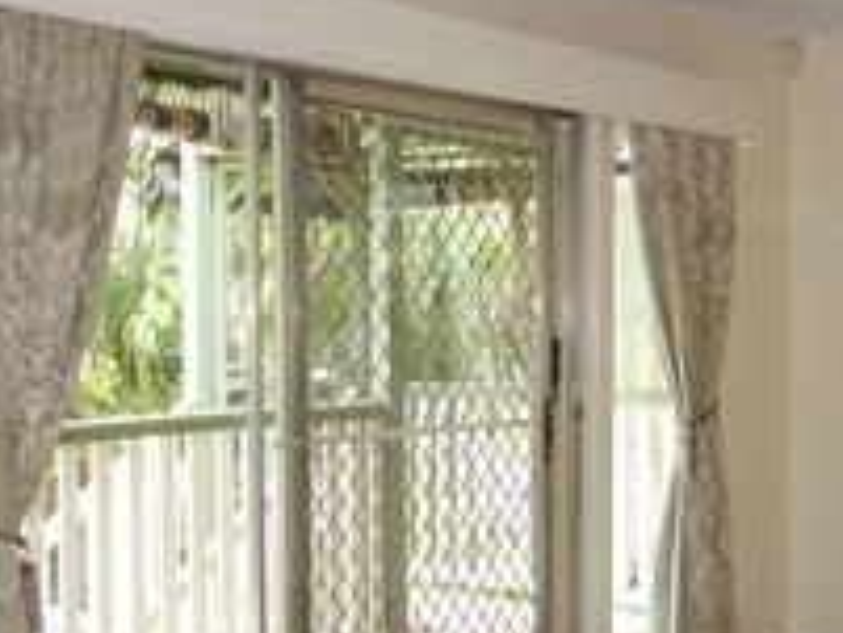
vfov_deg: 23.2
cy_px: 400
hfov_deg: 29.8
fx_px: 1535
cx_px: 709
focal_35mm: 63
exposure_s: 1/100
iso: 125
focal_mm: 10.4
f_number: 2
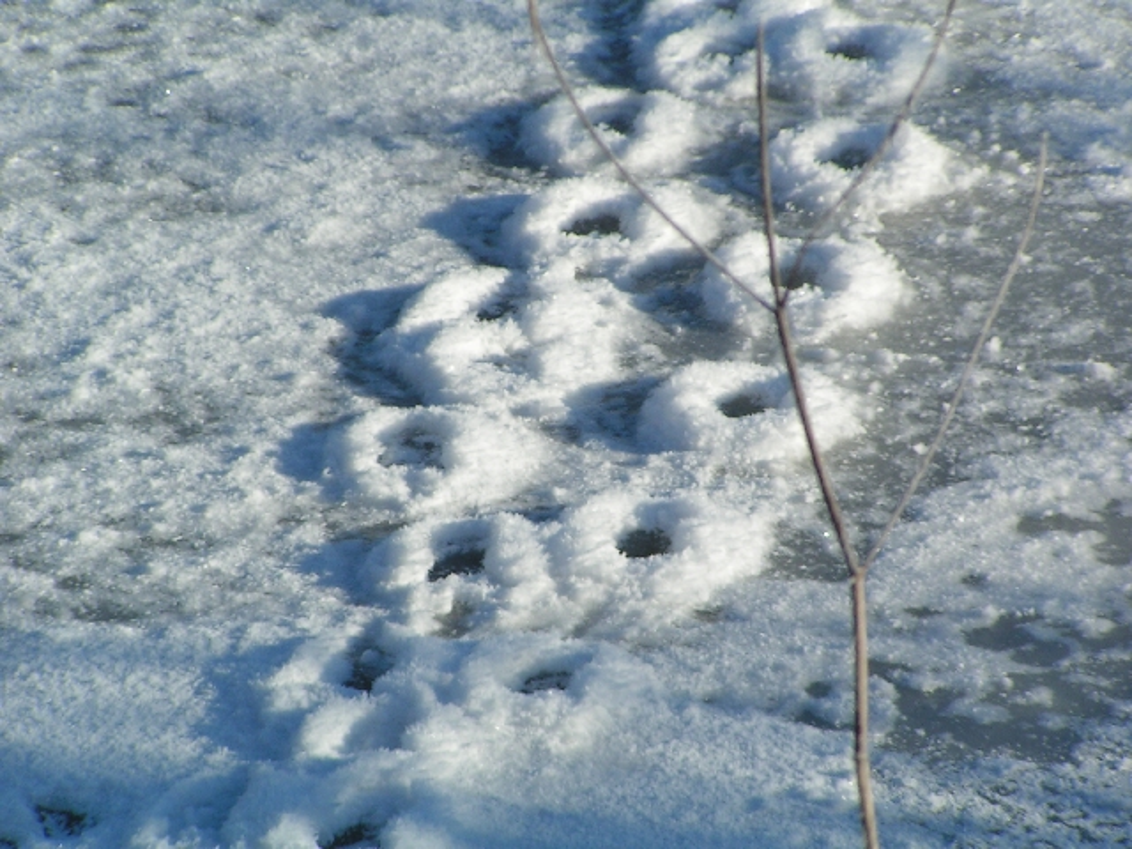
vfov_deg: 5.5
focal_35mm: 271
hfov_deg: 7.3
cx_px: 566
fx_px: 8862
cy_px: 424
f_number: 5.6
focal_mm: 41.4
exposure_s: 1/800
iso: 50
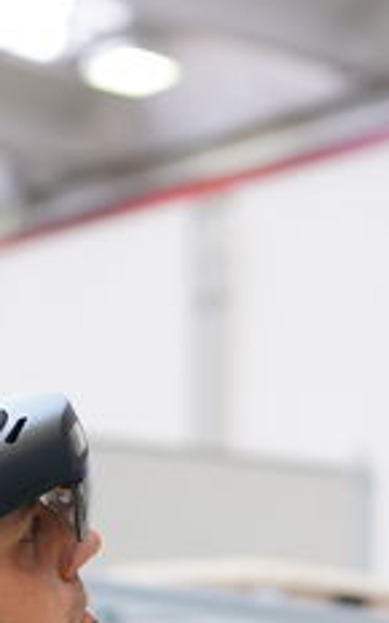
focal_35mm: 123
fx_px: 2086
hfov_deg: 10.6
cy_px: 614
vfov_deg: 16.6
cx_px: 341
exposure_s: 1/160
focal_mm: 35
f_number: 1.4
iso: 200
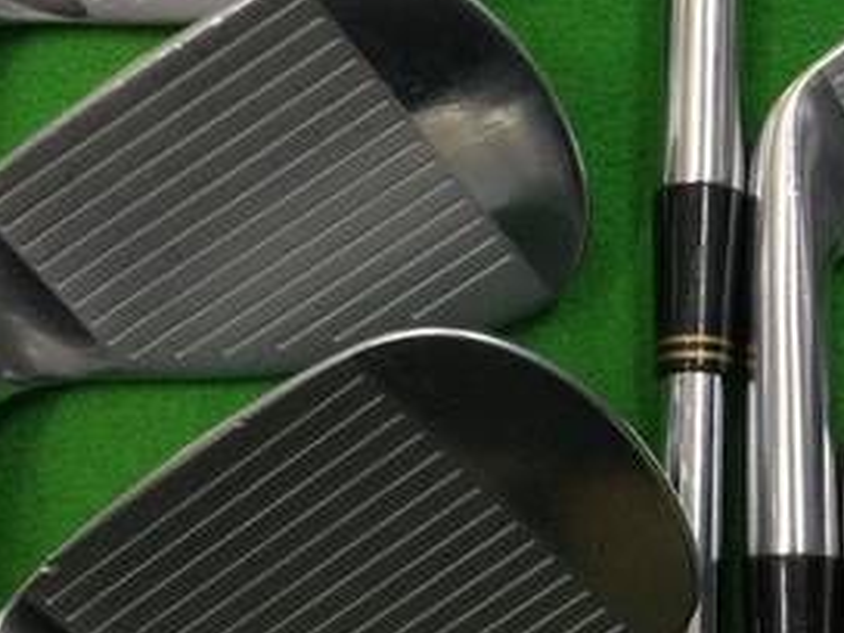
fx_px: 1780
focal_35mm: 73
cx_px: 707
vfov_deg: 20.1
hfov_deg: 26.1
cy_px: 195
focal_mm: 3.3
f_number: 2.4
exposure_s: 1/30
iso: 125
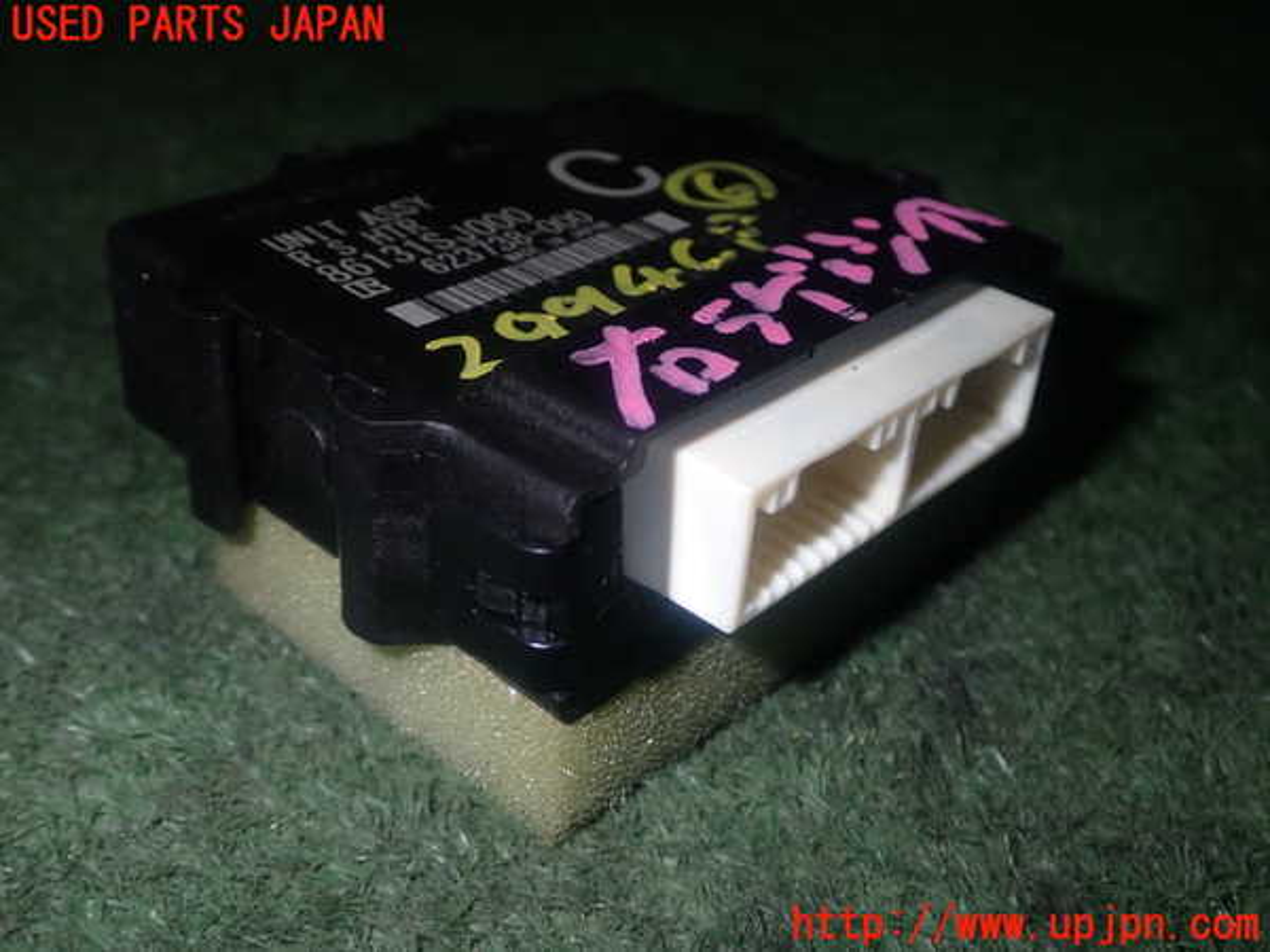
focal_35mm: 41
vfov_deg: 35.1
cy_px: 476
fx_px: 1504
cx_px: 635
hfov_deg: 45.8
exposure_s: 1/40
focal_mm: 7.31
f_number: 8
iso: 200
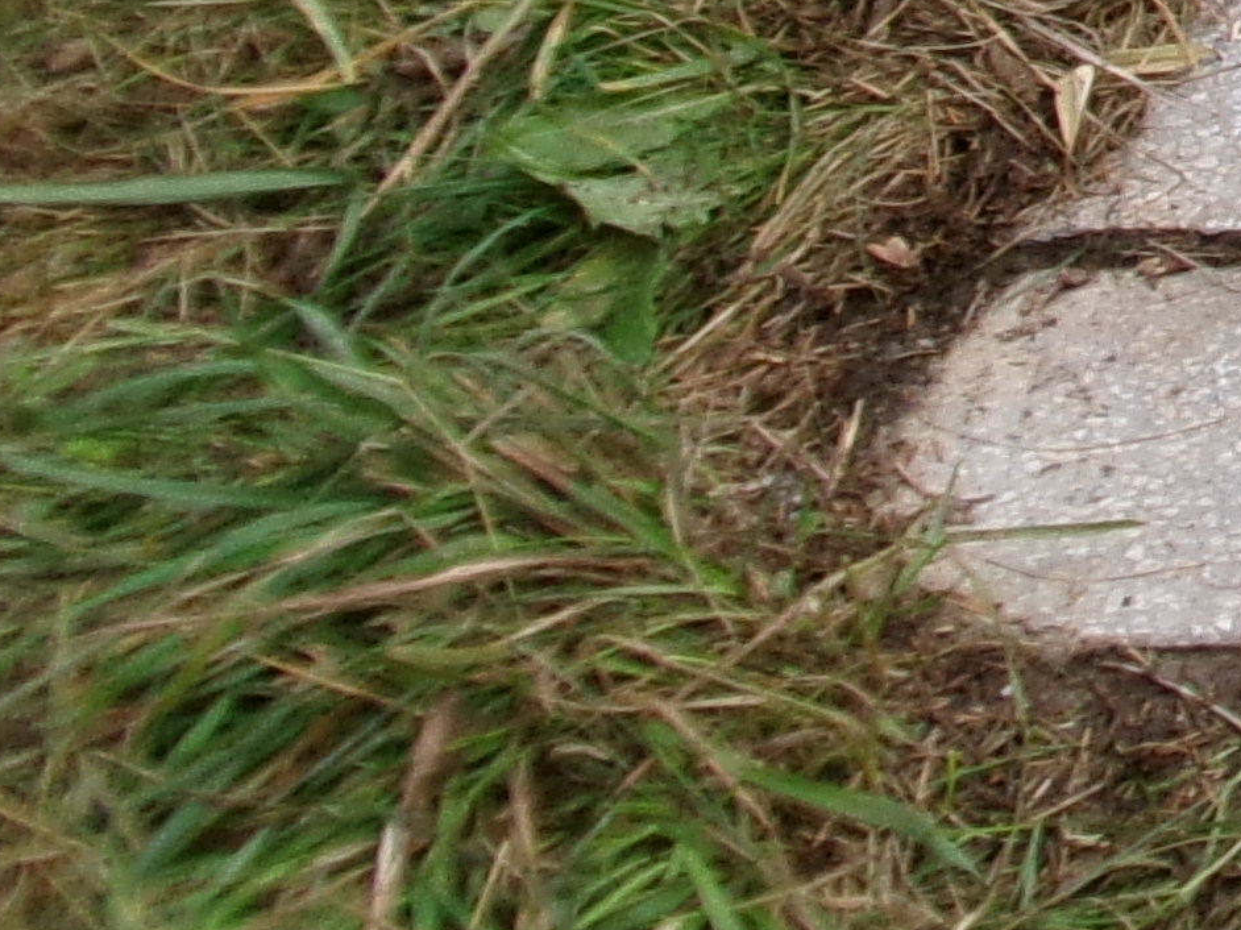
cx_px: 2923
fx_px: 4910
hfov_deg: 11.9
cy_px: -859
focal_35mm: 137
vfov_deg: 10.1
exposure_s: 1/85
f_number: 3.9
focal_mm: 5.1
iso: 100
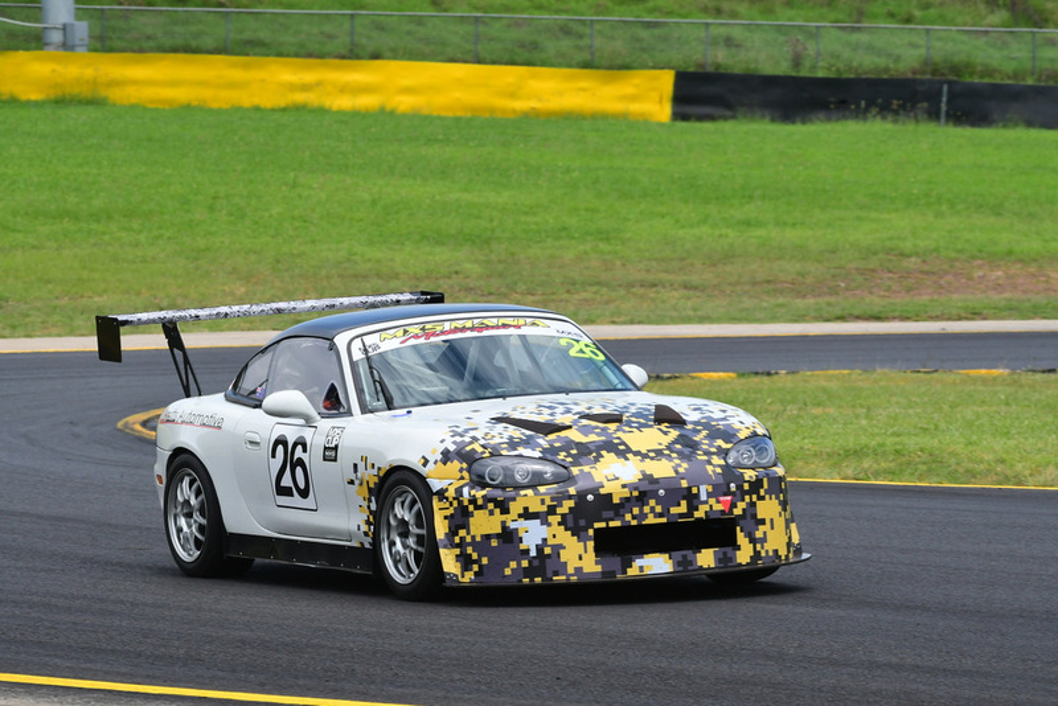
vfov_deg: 4.6
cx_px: 529
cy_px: 353
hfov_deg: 6.9
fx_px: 8819
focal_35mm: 300
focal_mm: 200
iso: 640
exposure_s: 1/640
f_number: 11
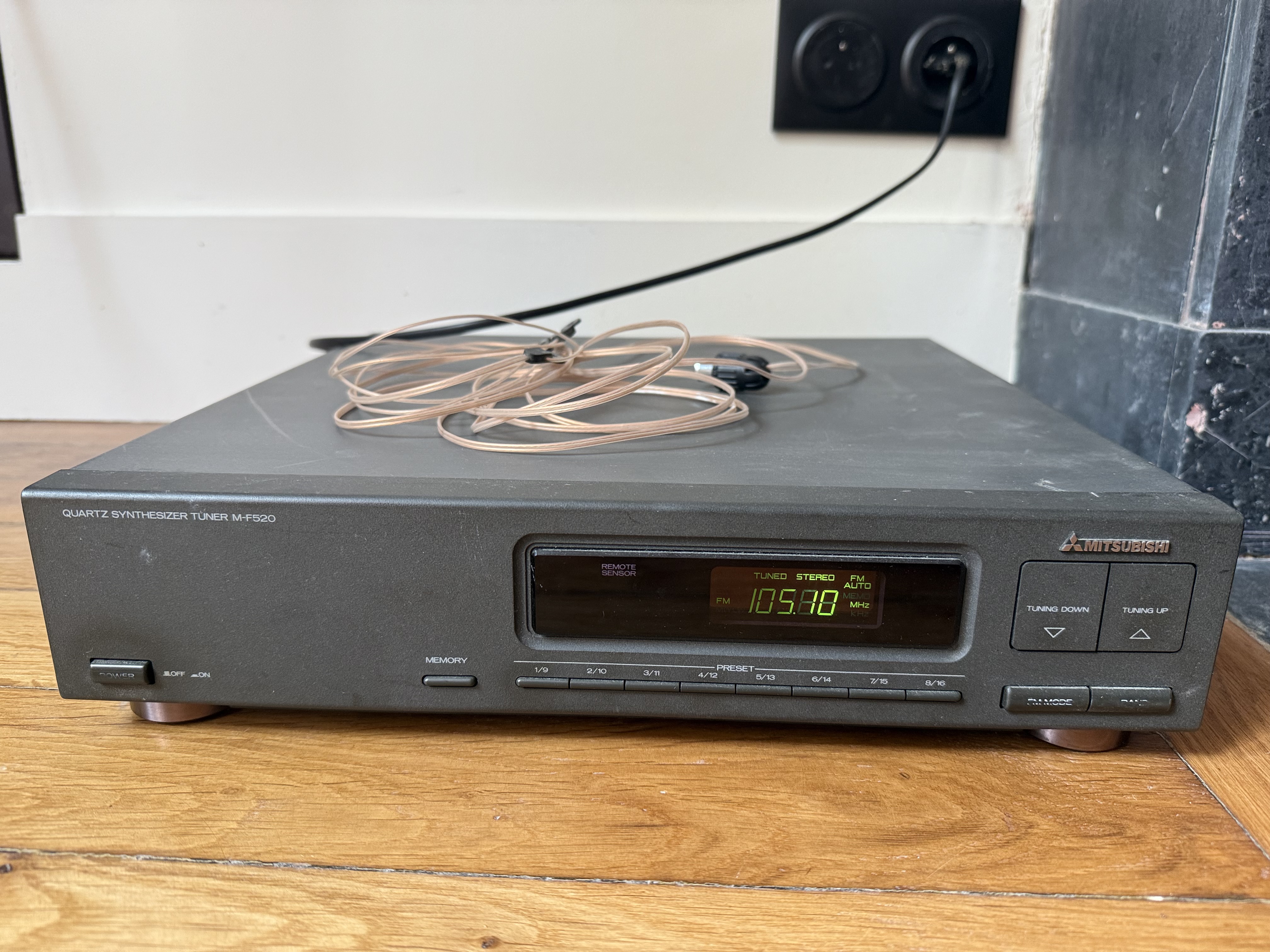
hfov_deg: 71.6
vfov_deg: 56.8
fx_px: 881
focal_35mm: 24
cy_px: 476
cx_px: 635
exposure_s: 1/121
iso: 200
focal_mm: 6.76
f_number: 1.78
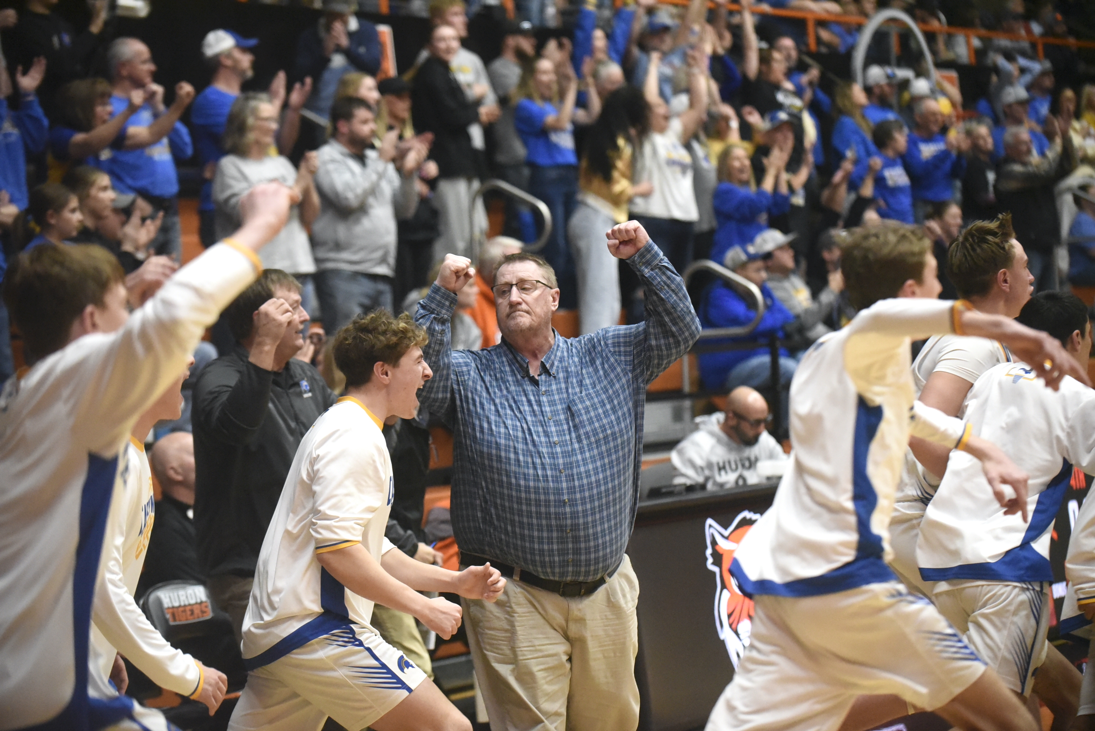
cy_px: 366
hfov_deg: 17.6
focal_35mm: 116
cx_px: 548
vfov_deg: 11.8
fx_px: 3530
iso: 11400
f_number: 3.2
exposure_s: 1/2500
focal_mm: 116
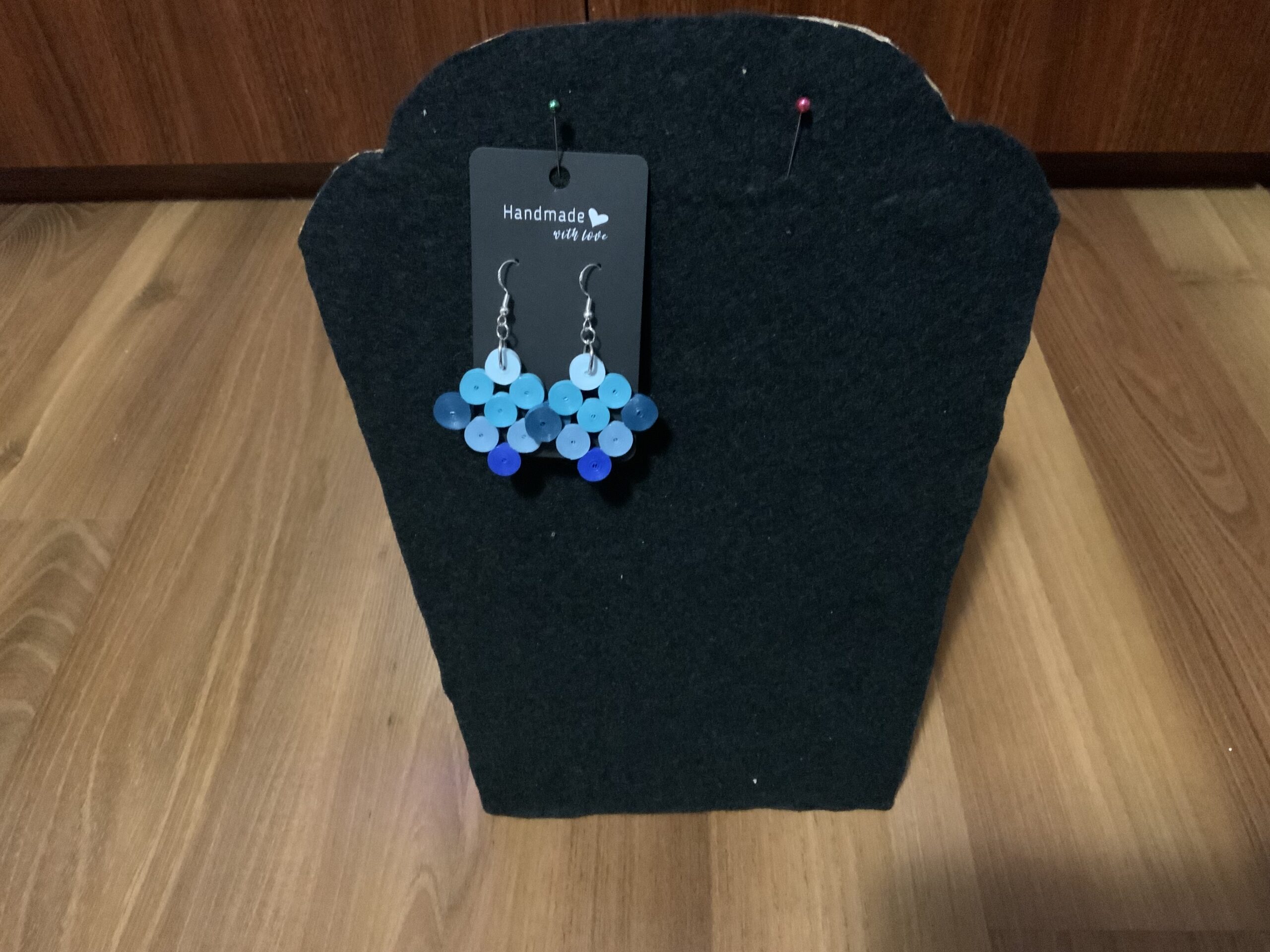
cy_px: 476
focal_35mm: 29
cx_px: 635
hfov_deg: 61.7
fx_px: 1064
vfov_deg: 48.2
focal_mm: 3
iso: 640
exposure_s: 1/17
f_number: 1.8
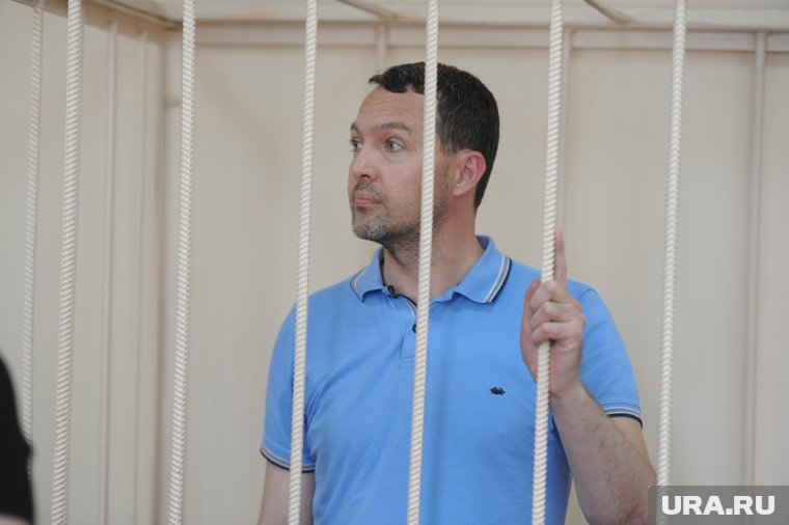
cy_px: 262
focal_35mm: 122
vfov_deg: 11.2
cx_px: 394
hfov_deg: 16.8
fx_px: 2673
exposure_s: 1/100
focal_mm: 122
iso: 560
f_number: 2.8
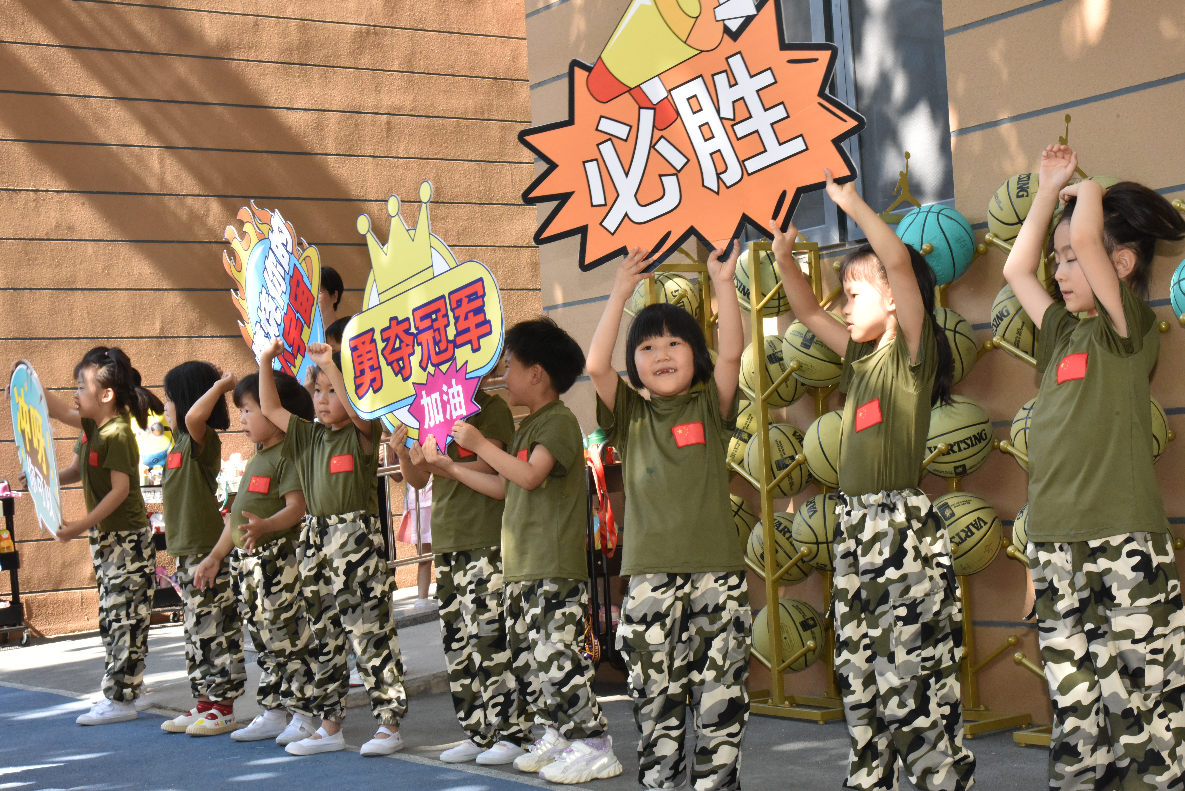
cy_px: 396
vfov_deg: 24.6
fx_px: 1811
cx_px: 592
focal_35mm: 55
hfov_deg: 36.2
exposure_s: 1/160
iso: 4000
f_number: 20
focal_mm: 55
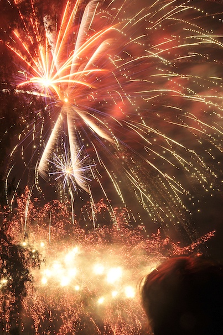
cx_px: 125
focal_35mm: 34
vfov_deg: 55.5
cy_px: 214
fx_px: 313
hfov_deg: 39.1
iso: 250
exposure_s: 10.7
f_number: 11
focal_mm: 17
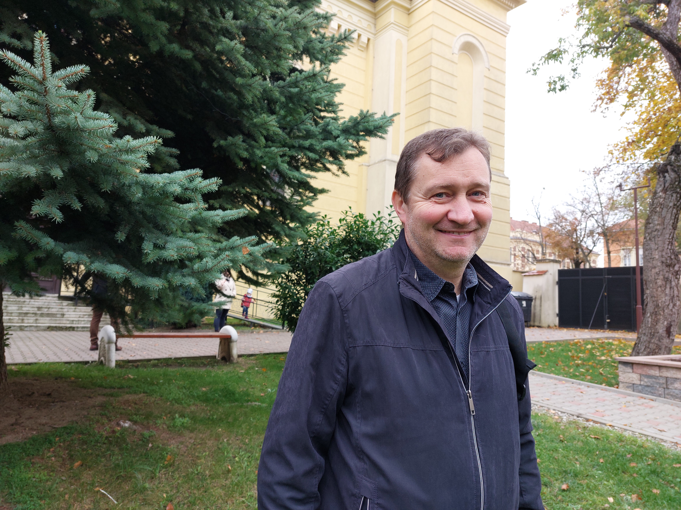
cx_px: 340
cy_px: 255
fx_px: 492
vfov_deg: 54.9
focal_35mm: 25
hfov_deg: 69.4
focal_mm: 5.23
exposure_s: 1/100
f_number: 1.8
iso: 40
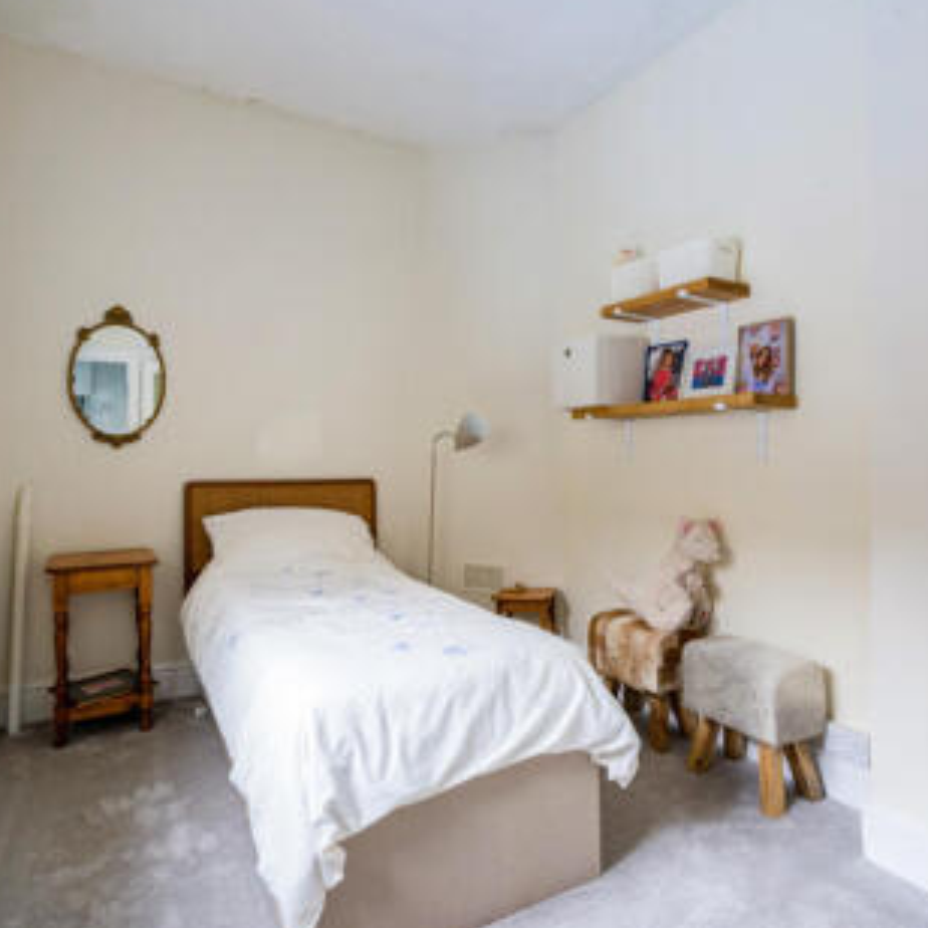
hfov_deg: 71.7
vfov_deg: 72.1
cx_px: 533
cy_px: 462
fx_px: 637
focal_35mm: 21
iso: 640
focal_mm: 16
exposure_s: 1/8
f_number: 11
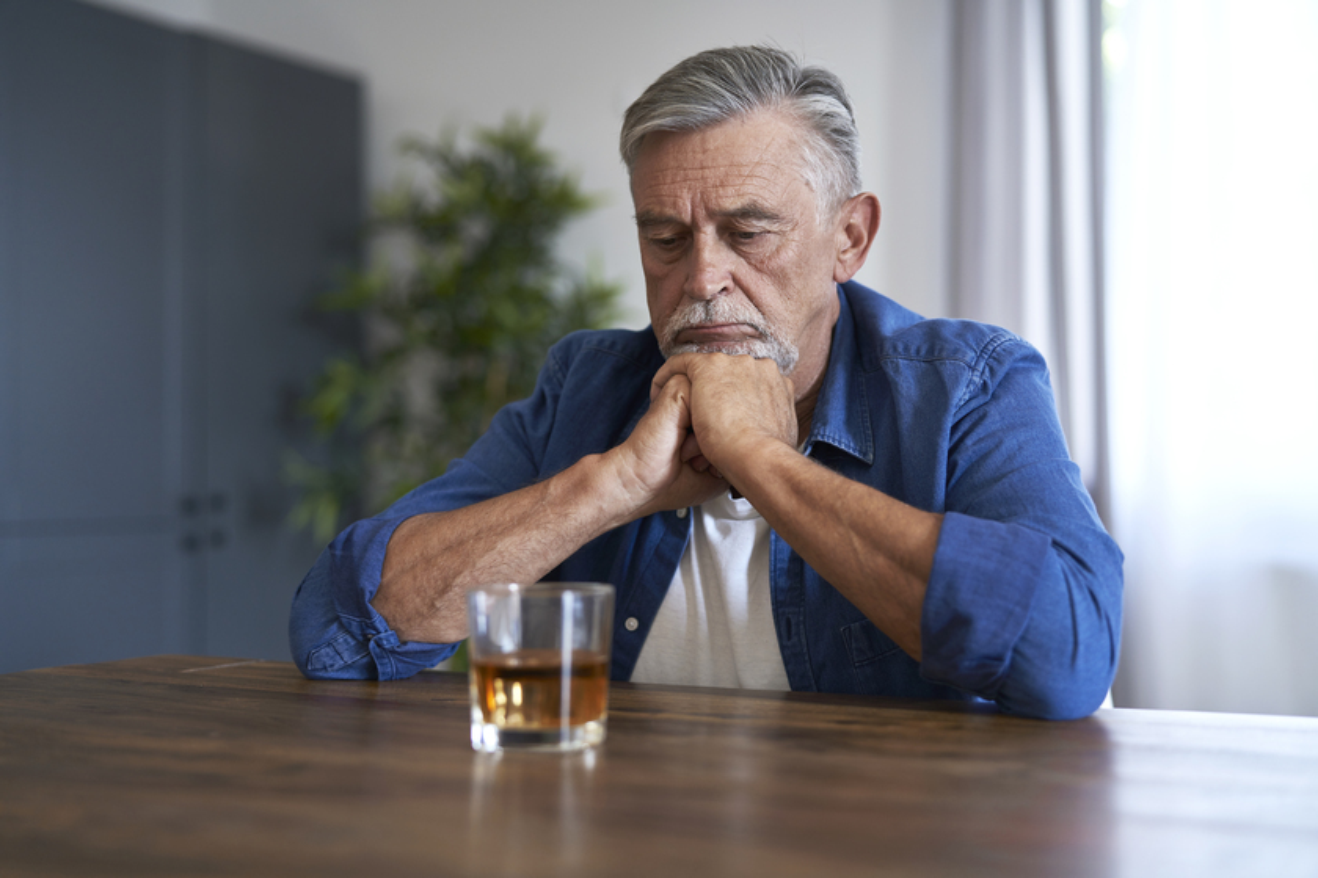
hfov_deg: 39.6
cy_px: 439
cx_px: 659
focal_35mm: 50
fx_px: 1830
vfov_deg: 27.0
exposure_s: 1/160
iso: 250
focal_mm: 50
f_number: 1.8
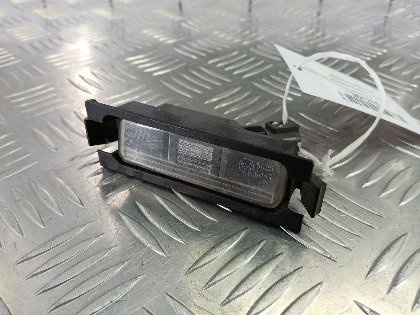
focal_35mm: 23
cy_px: 158
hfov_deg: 73.9
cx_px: 210
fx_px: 279
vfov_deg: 58.9
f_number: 1.6
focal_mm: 4.11
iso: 139
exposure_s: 1/50
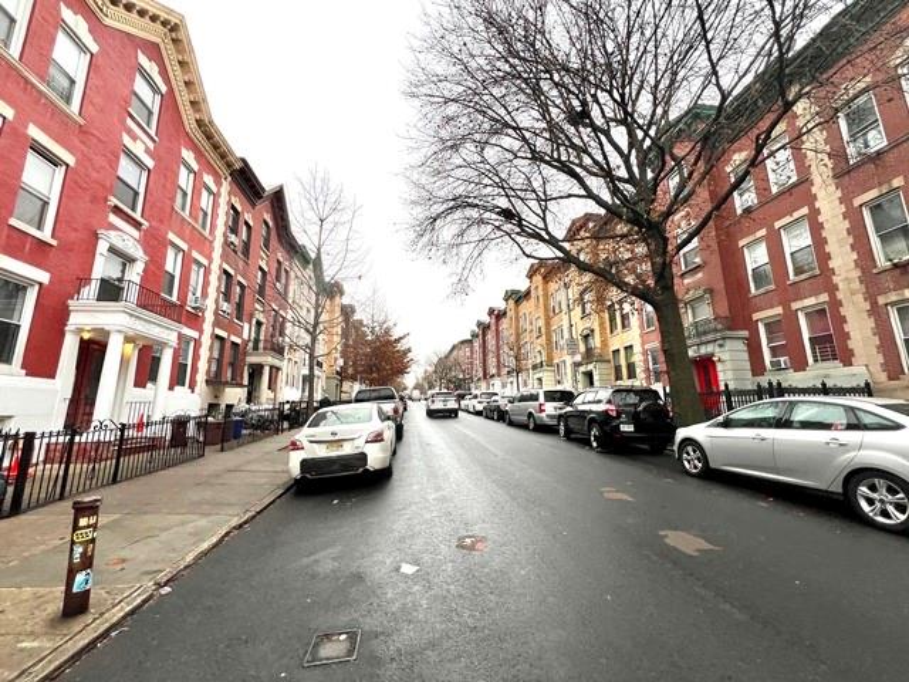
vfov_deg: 89.9
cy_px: 341
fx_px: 341
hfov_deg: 106.2
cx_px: 454
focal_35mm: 13
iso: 32
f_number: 1.8
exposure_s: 1/215
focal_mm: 1.57
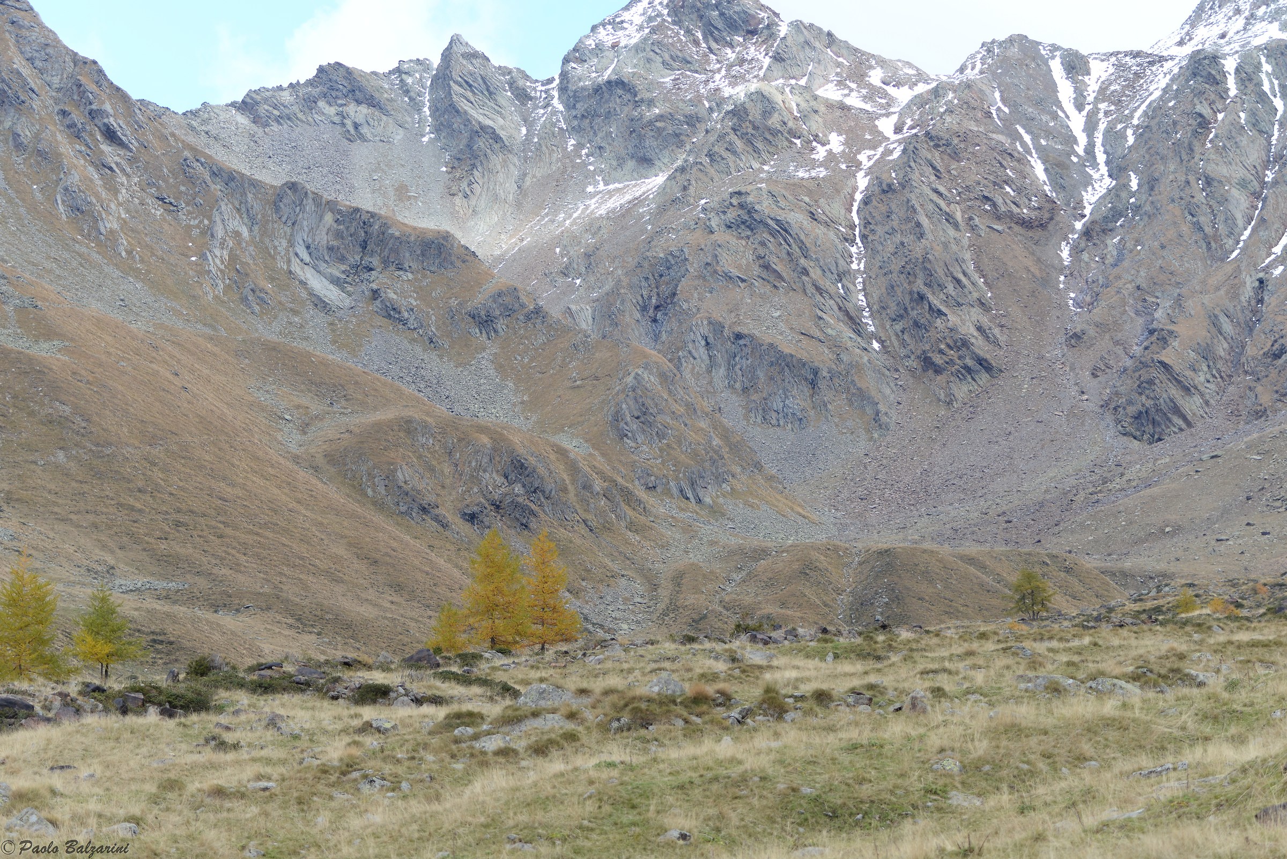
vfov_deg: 10.2
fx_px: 4828
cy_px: 430
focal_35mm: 135
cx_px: 644
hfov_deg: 15.2
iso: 160
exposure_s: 1/160
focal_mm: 135
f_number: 6.3
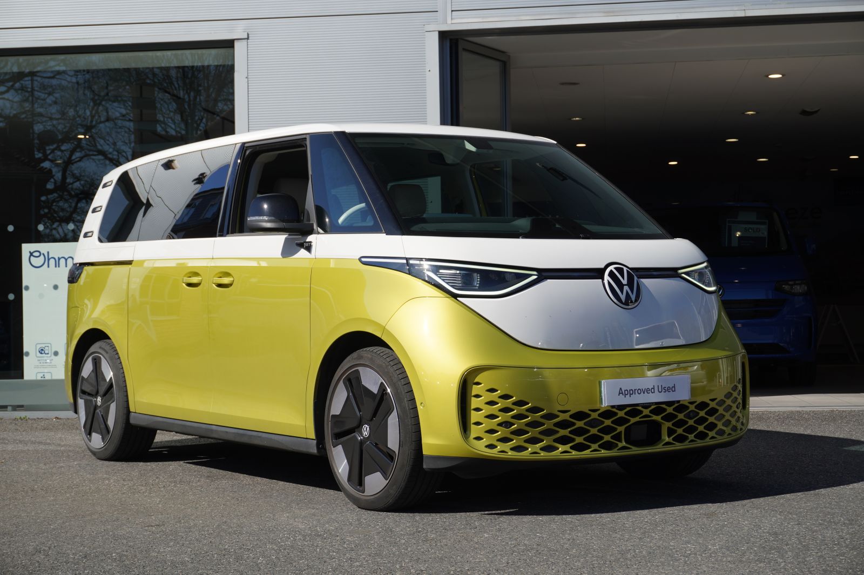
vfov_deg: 23.1
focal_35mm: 58
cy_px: 288
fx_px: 1403
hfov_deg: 34.2
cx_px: 432
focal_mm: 39
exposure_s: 1/250
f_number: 6.3
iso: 100
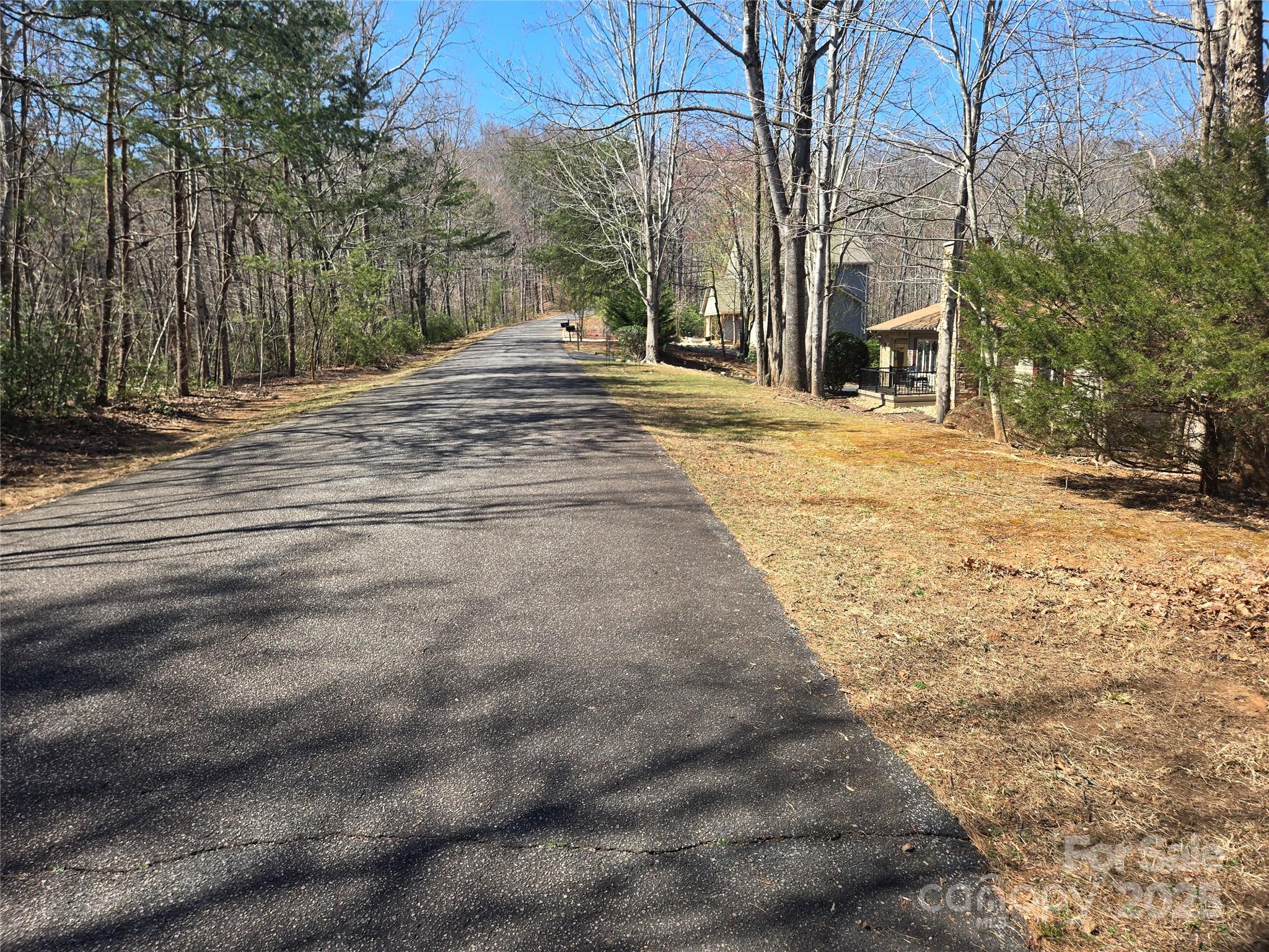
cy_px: 476
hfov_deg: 73.9
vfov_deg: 58.9
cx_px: 634
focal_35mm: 23
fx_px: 843
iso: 25
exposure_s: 1/841
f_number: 1.8
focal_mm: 5.4
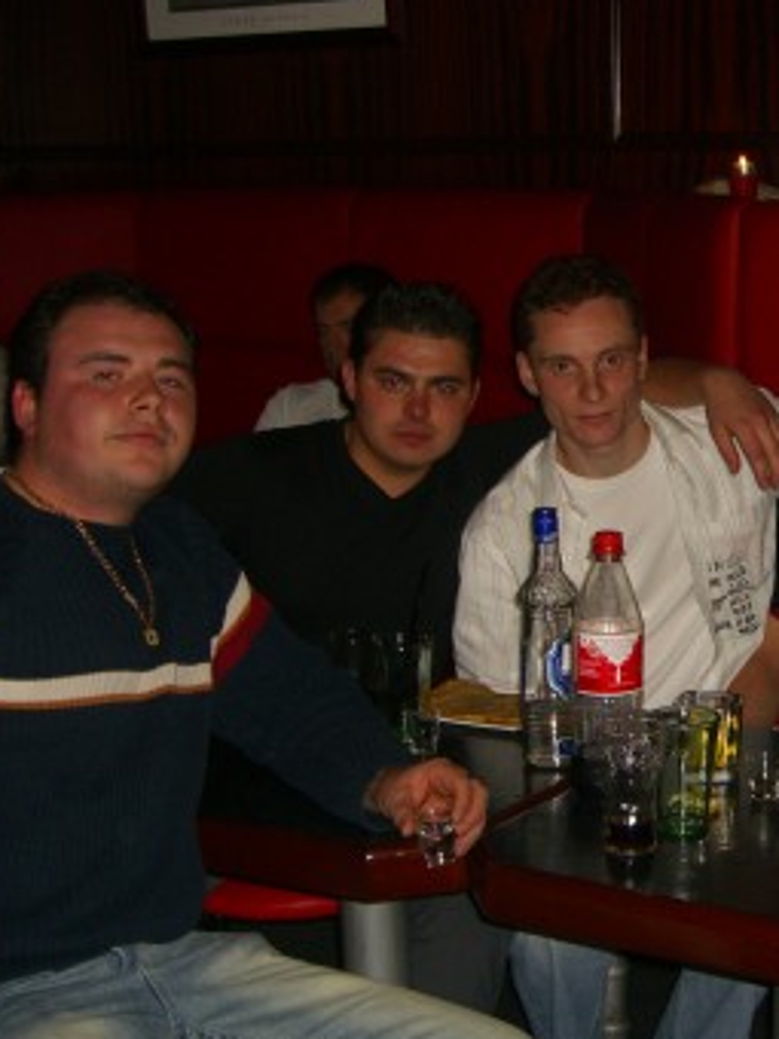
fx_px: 2010
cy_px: 526
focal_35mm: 67
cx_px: 776
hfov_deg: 21.2
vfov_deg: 29.0
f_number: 2.8
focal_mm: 7.9
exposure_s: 1/60
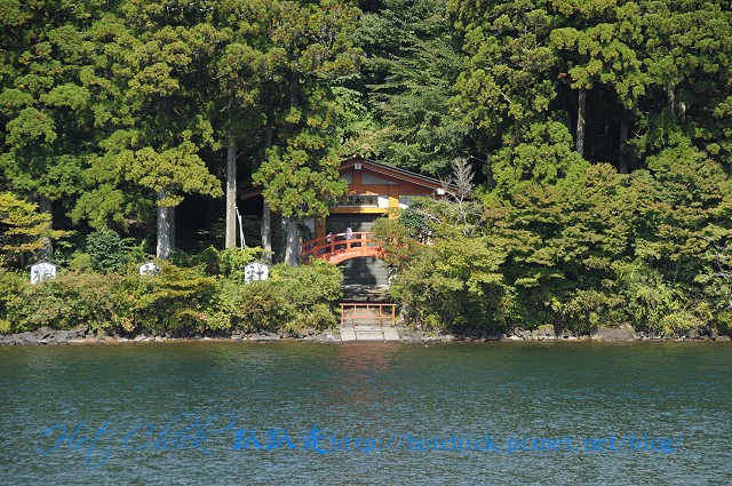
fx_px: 3198
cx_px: 366
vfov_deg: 8.7
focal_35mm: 158
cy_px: 243
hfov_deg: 13.1
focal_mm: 105
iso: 200
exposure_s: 1/250
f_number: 8
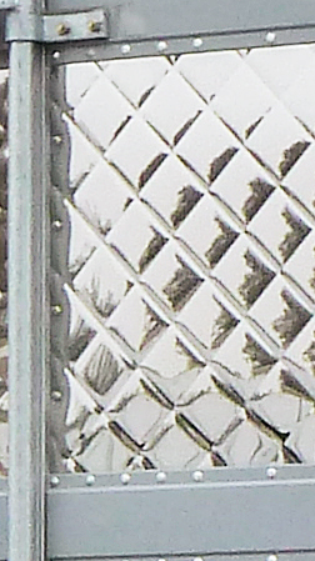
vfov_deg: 4.0
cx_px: -1061
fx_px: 7943
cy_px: 240
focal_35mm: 534
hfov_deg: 2.2
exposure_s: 1/400
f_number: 5.6
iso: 125
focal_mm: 9.1
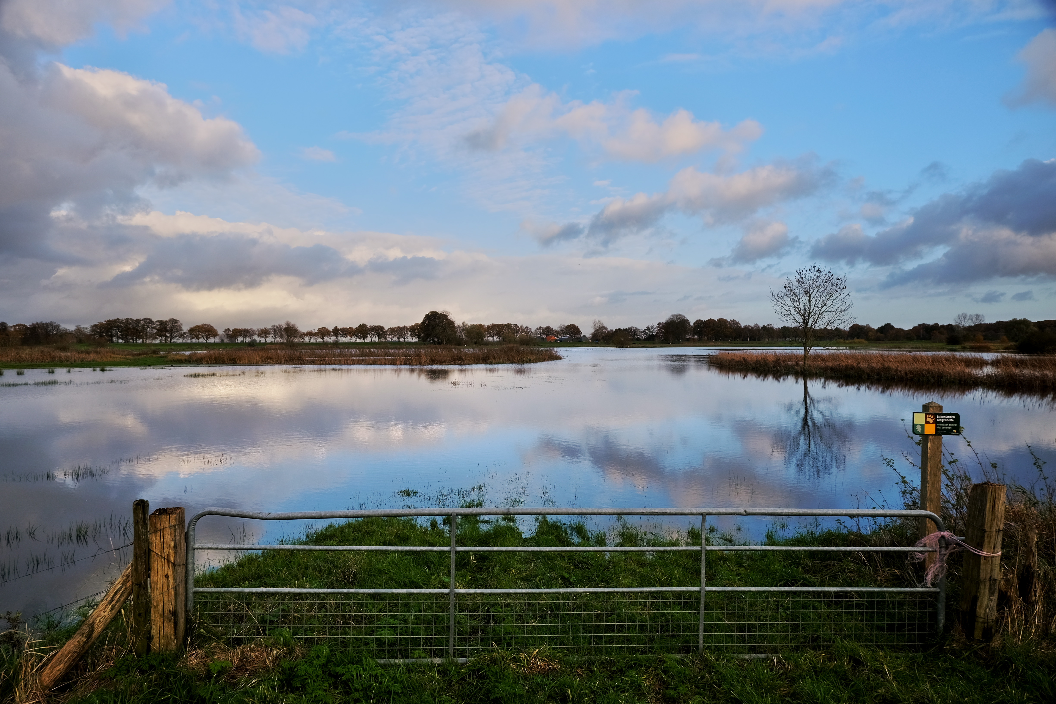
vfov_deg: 55.1
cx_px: 528
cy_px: 352
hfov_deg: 76.1
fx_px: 675
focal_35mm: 23
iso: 200
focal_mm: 15
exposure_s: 1/240
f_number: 5.6
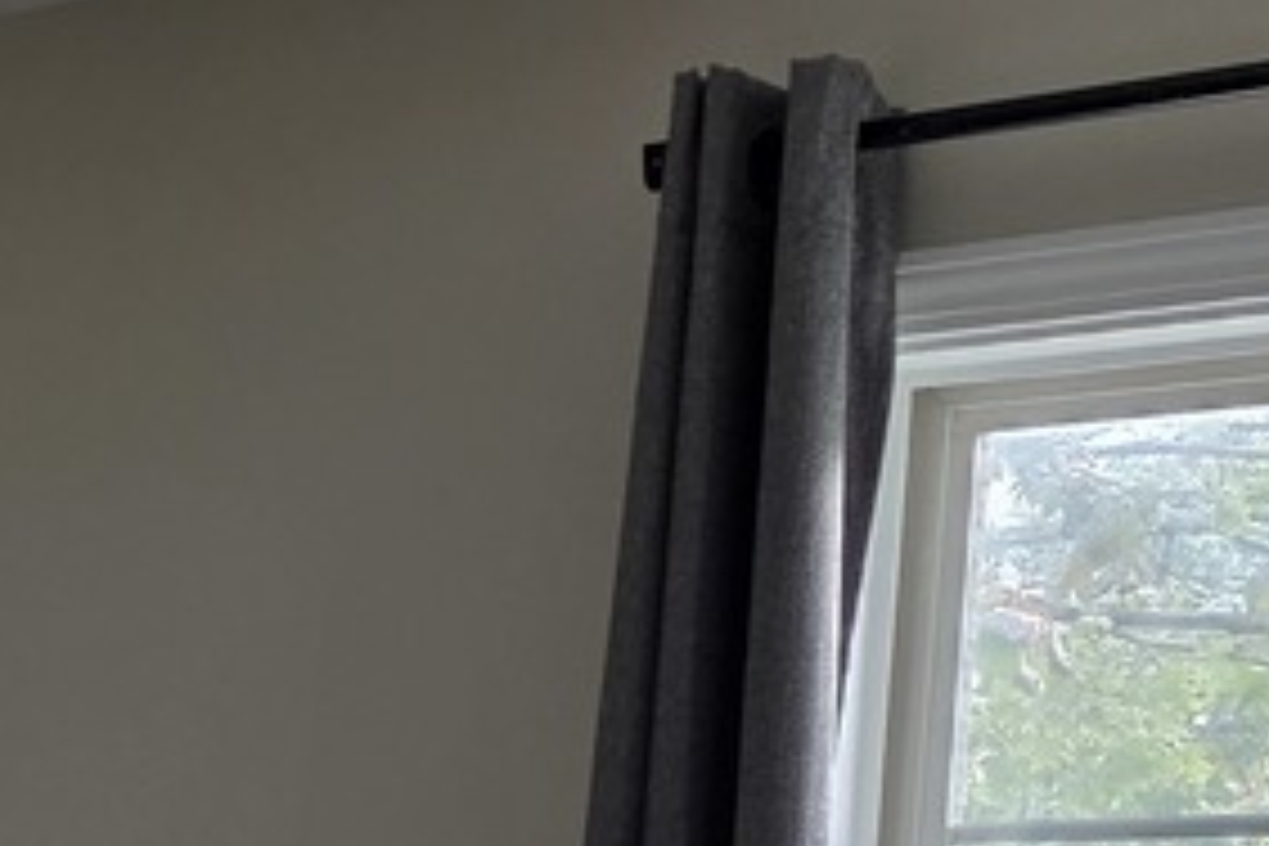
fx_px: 4300
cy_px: 1458
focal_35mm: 122
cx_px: -1120
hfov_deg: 14.5
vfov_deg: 10.6
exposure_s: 1/180
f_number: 1.7
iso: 160
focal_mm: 6.3
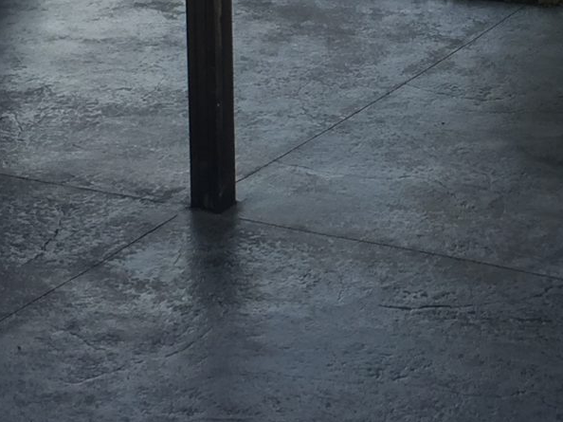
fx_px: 2032
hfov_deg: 15.5
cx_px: 541
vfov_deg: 11.8
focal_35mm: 125
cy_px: 30
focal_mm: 4.15
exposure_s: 1/128
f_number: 2.2
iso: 32
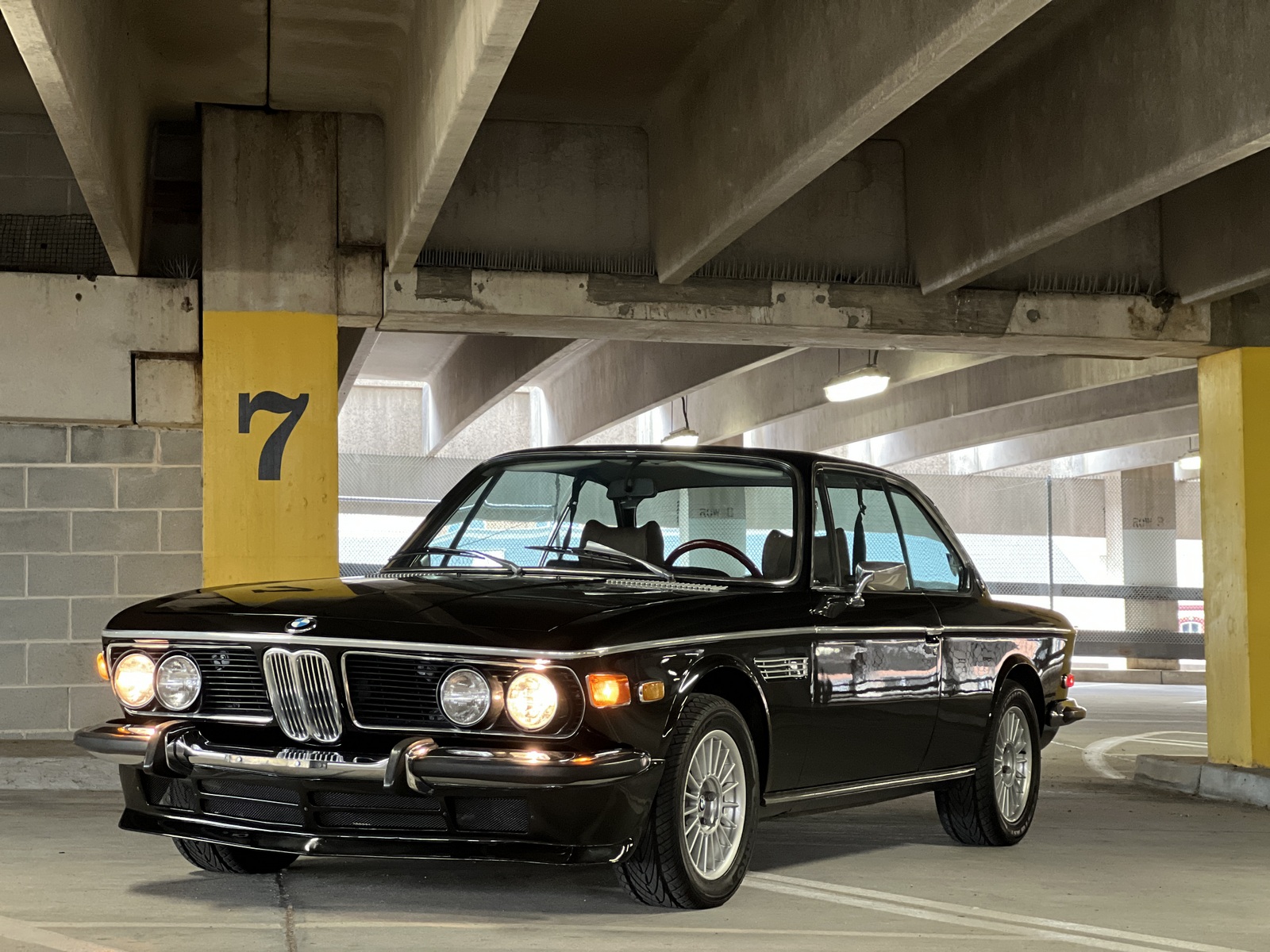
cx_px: 635
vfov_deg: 19.1
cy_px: 476
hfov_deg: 25.3
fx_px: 2825
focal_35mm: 77
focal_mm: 9
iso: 400
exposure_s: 1/24
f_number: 2.8
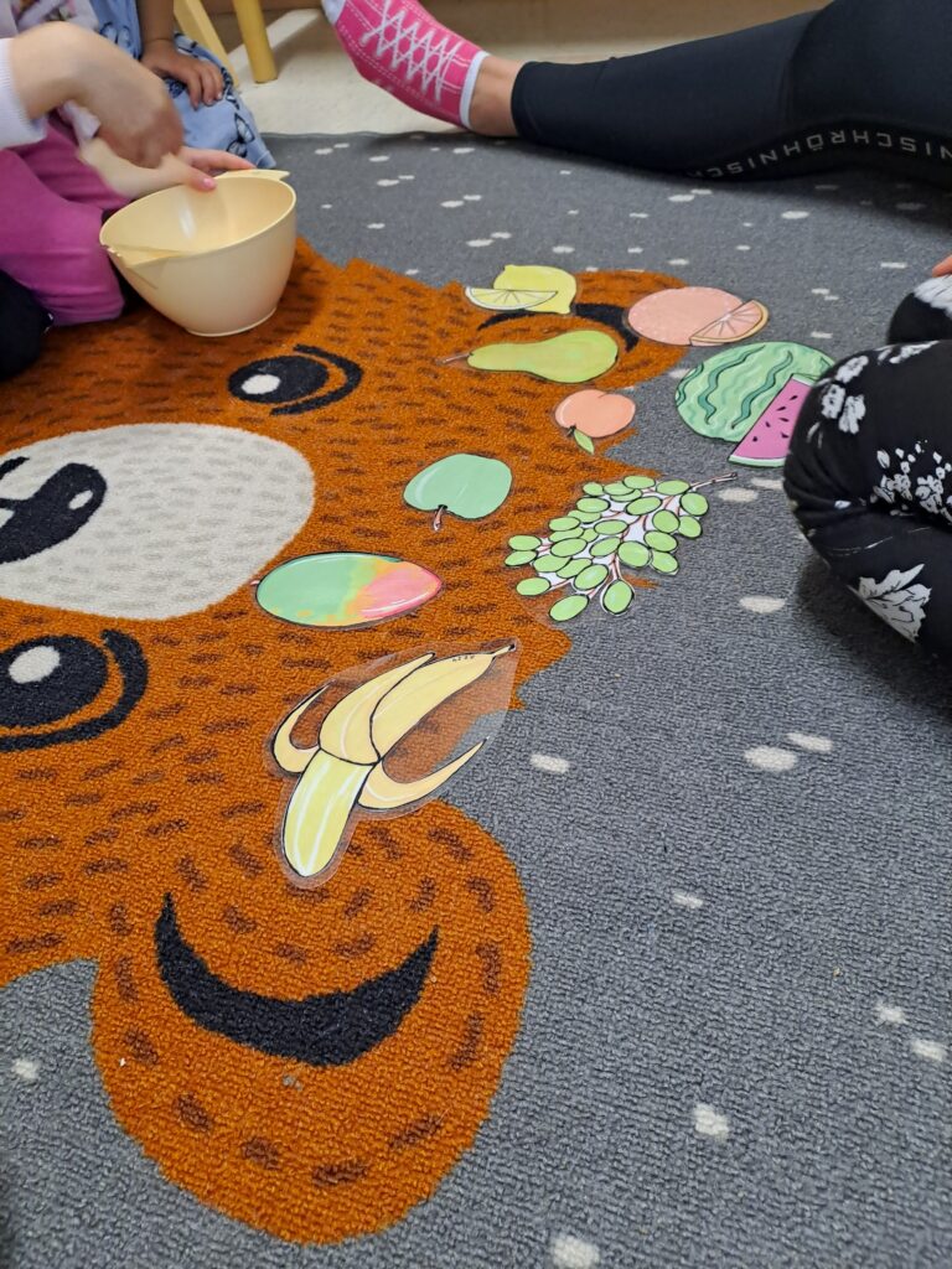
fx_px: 917
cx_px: 476
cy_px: 634
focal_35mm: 25
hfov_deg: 54.9
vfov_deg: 69.4
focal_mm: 4.65
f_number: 1.8
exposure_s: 1/33
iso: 250
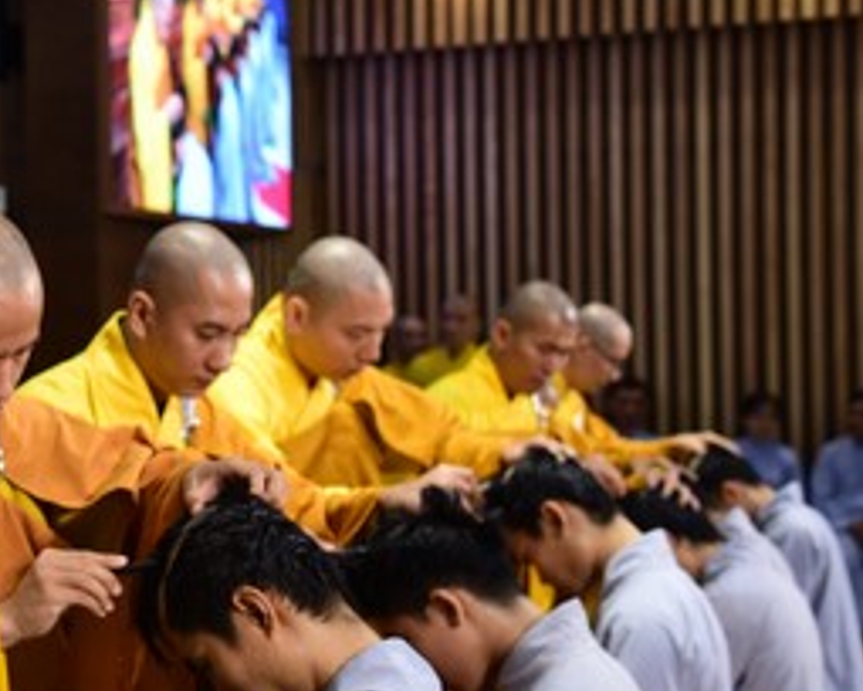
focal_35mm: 110
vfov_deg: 14.0
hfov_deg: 16.8
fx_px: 2810
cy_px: 390
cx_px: -118
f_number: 4.5
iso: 800
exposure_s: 1/100
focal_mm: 46
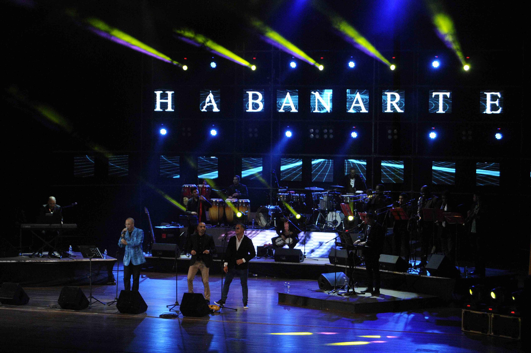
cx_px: 266
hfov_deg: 24.6
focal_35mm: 82
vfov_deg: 16.5
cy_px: 176
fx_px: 1215
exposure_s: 1/125
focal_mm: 55
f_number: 5.6
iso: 1600
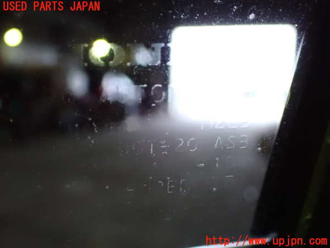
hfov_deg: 45.8
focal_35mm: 41
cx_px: 165
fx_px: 391
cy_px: 124
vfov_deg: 35.1
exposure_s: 1/10
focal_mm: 7.31
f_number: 2.8
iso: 1600
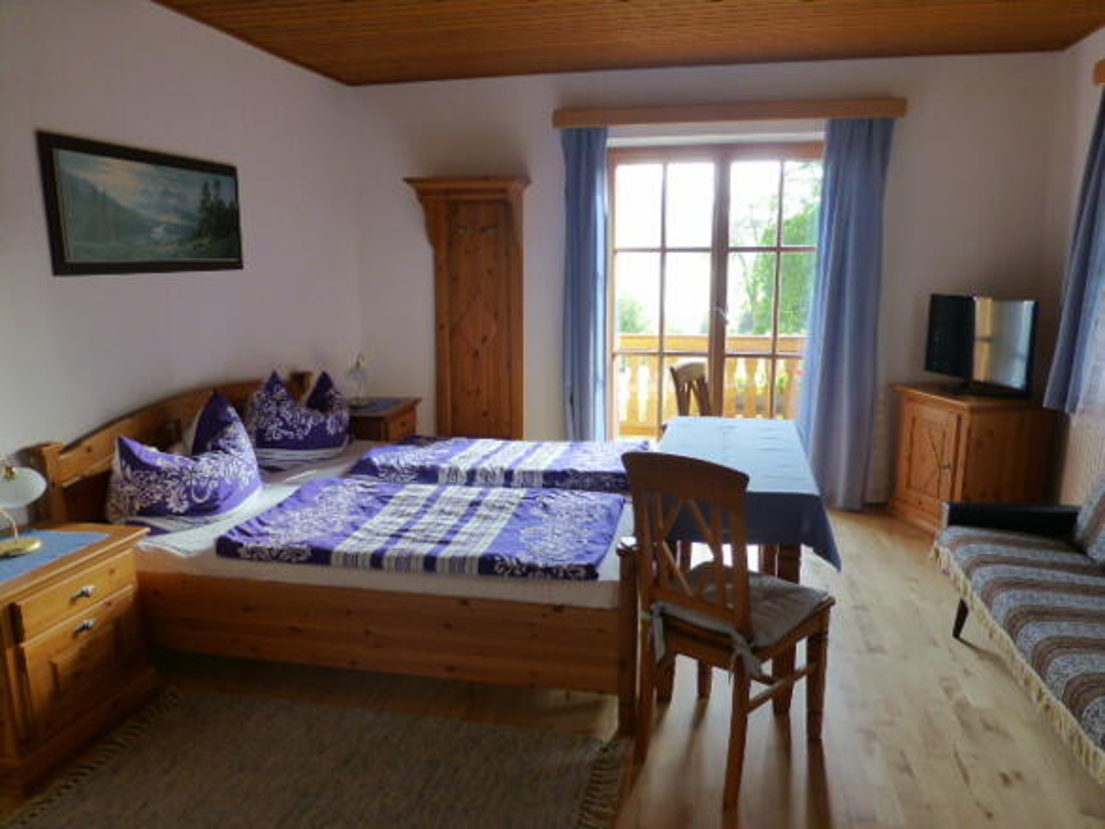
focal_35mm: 25
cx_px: 552
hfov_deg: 69.4
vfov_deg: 54.9
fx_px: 798
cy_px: 414
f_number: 3.3
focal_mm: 4.3
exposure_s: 1/100
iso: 400
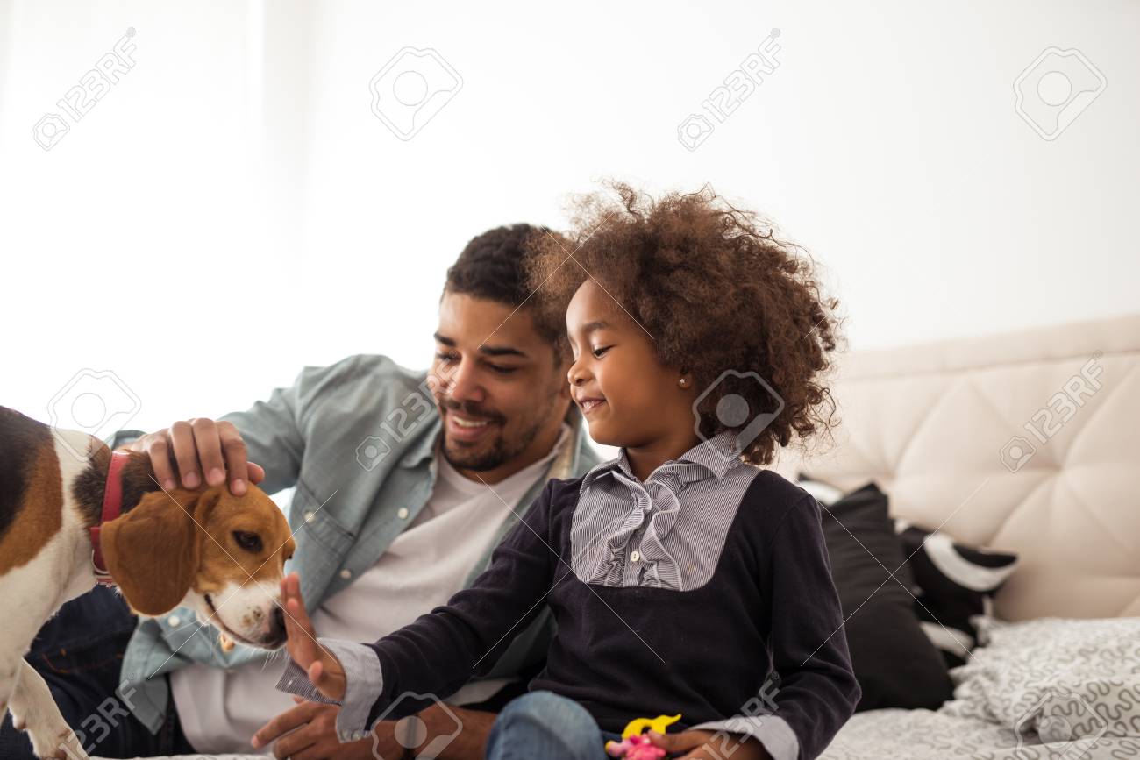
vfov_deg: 27.0
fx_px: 1583
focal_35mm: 50
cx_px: 570
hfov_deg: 39.6
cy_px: 380
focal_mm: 50
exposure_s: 1/250
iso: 200
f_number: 2.2
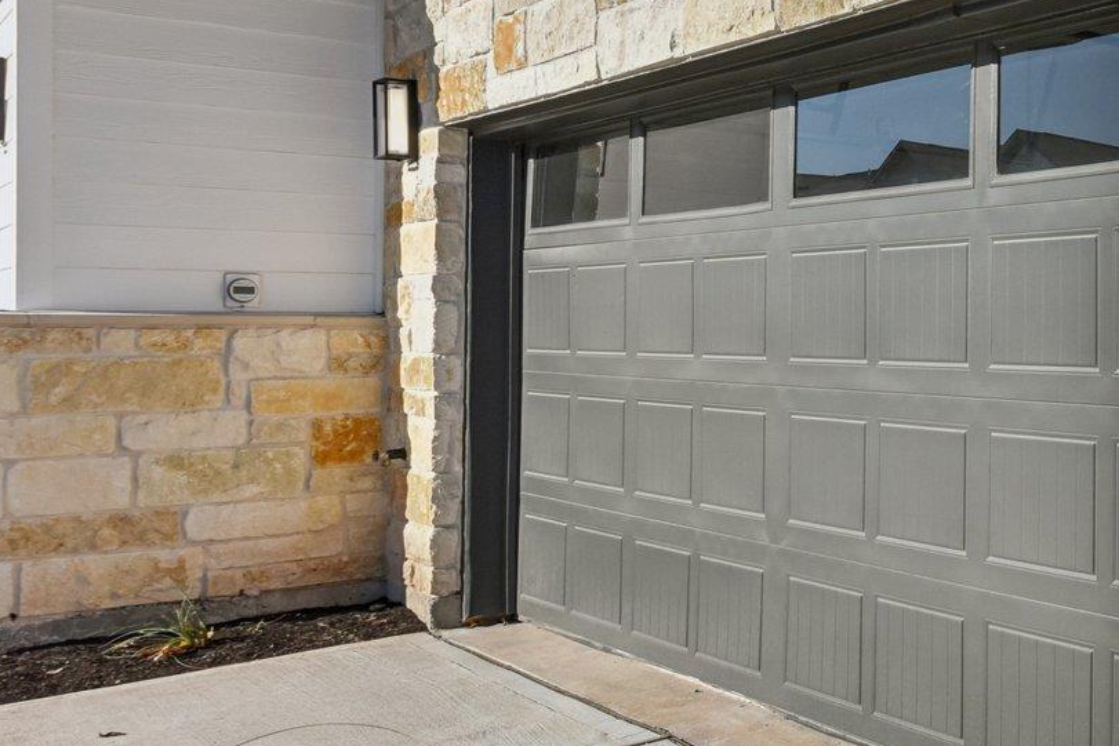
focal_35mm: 48
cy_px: 284
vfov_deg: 28.0
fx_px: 1492
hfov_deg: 32.4
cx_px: 1407
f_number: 8
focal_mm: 19
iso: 400
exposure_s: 1/1250
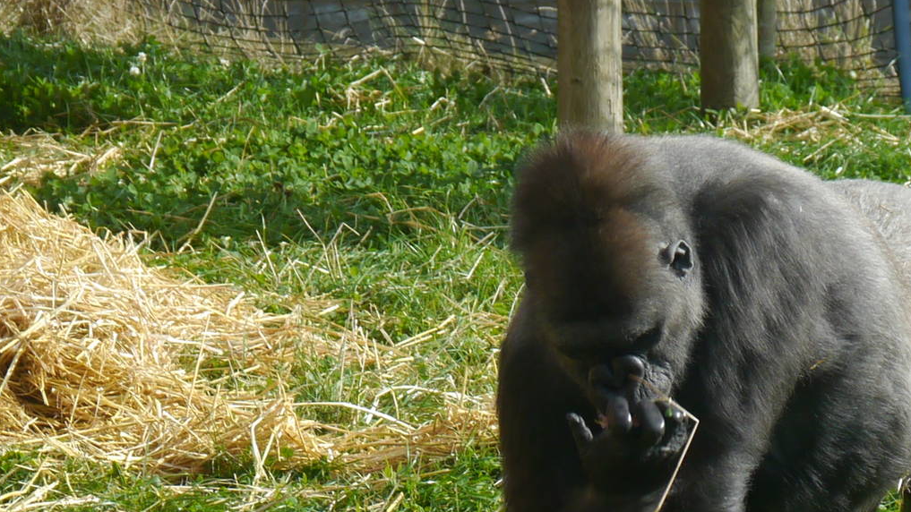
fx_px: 3478
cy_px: 456
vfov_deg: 8.4
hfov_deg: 14.9
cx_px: 594
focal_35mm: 144
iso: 160
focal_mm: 42
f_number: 6.3
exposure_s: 1/200
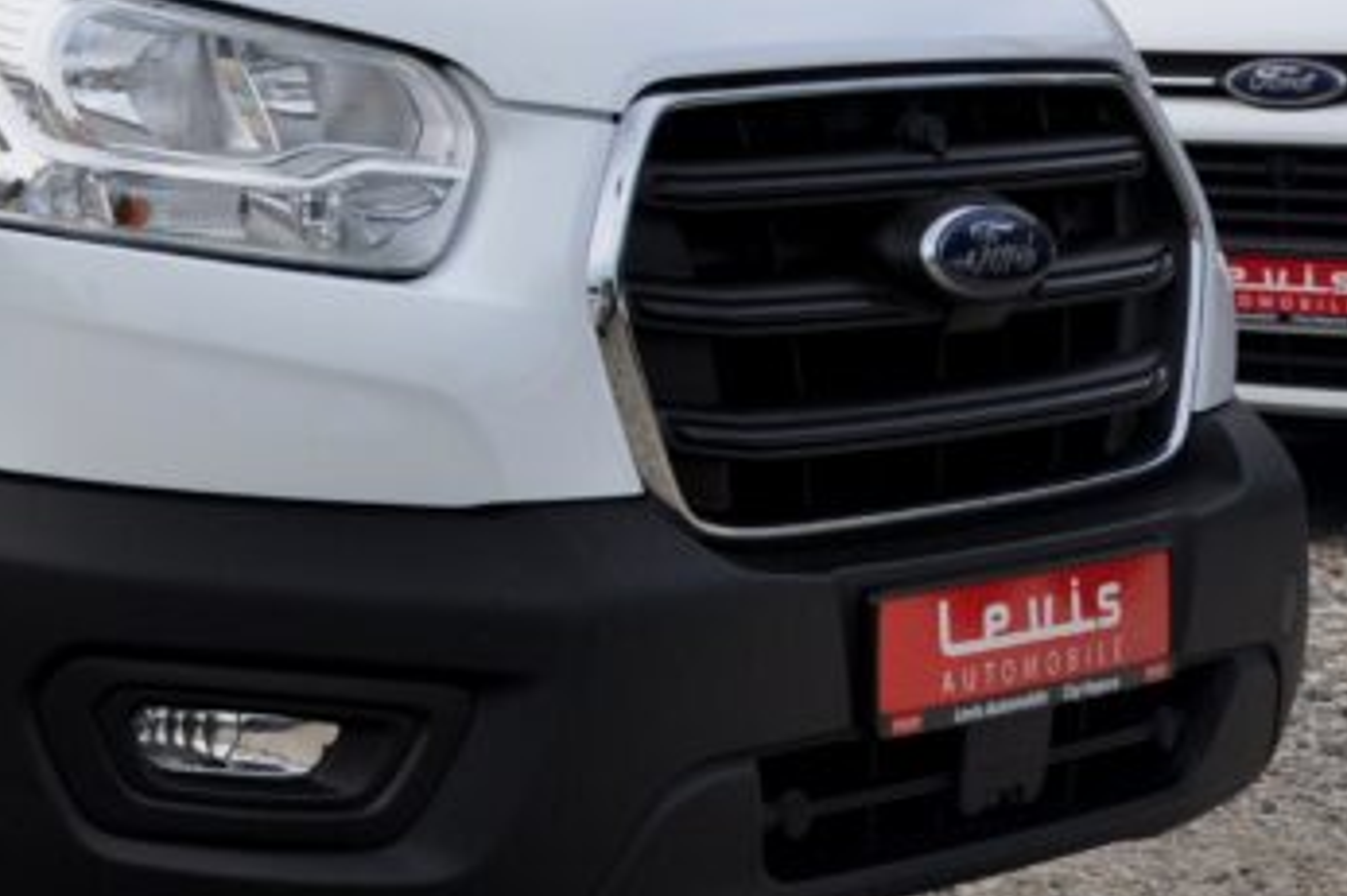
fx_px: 4301
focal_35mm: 115
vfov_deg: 11.7
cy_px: -81
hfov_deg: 16.6
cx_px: -505
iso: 500
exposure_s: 1/320
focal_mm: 26
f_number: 9
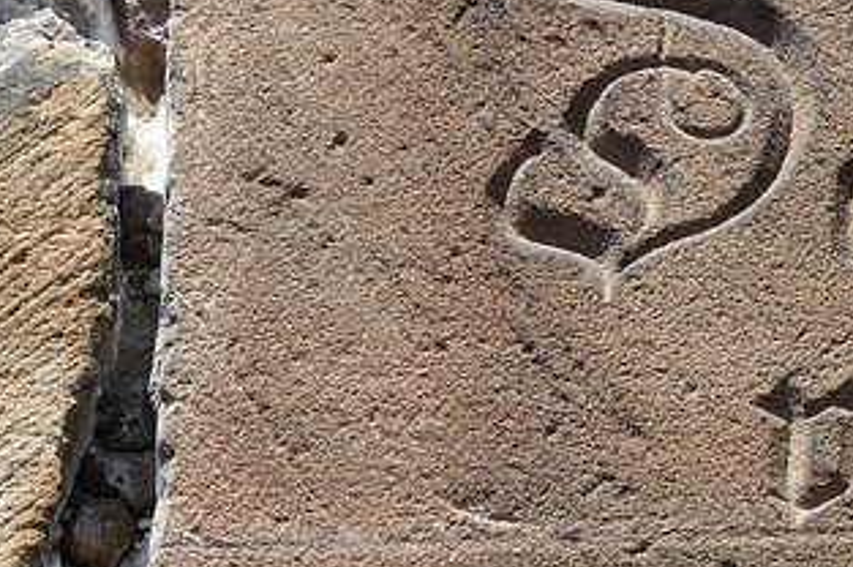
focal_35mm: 766
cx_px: 2060
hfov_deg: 2.7
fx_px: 18131
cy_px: 622
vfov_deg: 1.8
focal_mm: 150
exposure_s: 1/250
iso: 200
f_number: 10
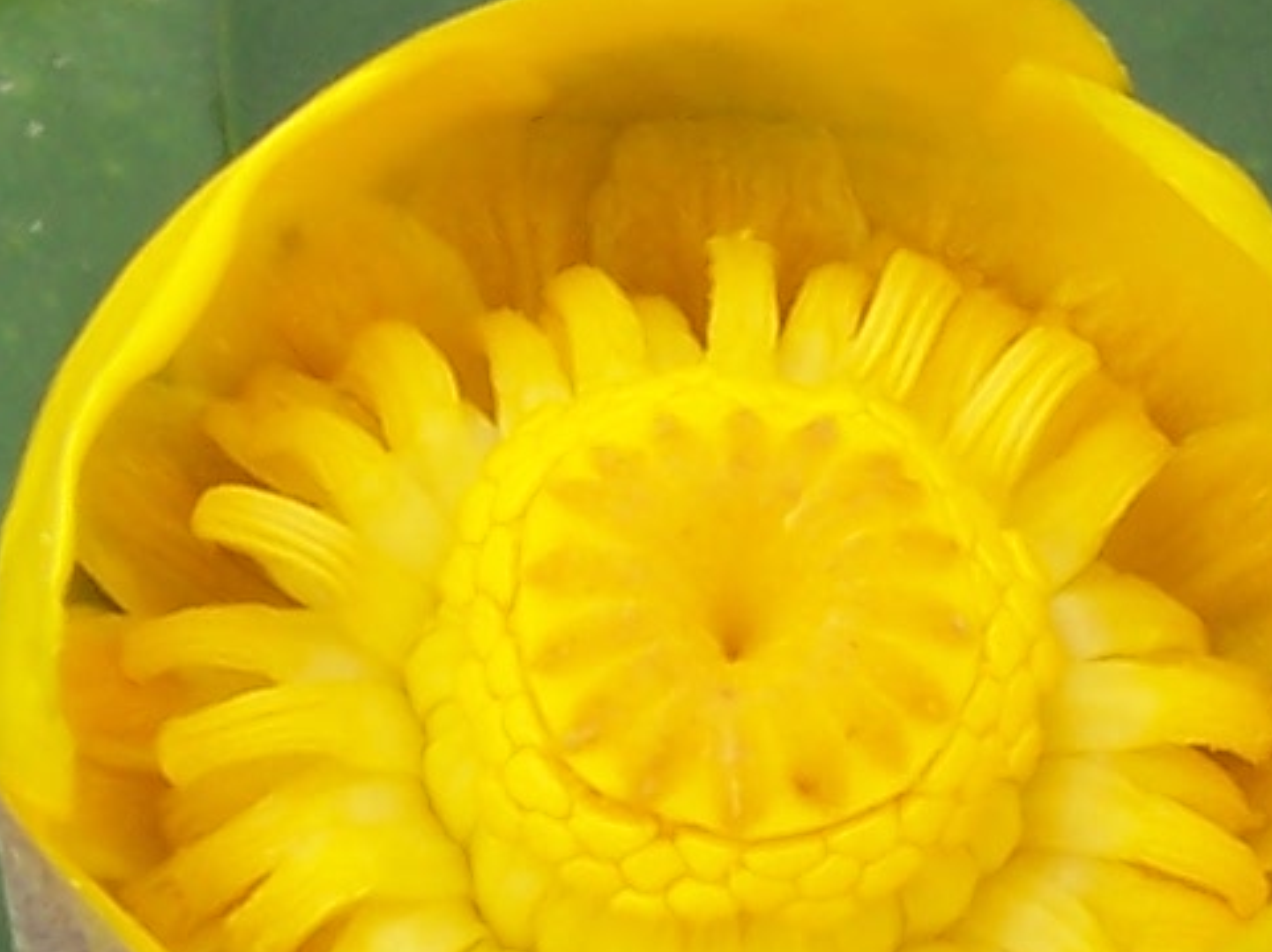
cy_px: 539
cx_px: 674
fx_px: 5985
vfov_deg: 9.1
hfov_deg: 12.1
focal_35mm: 163
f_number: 5.6
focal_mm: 5.6
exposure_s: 1/250
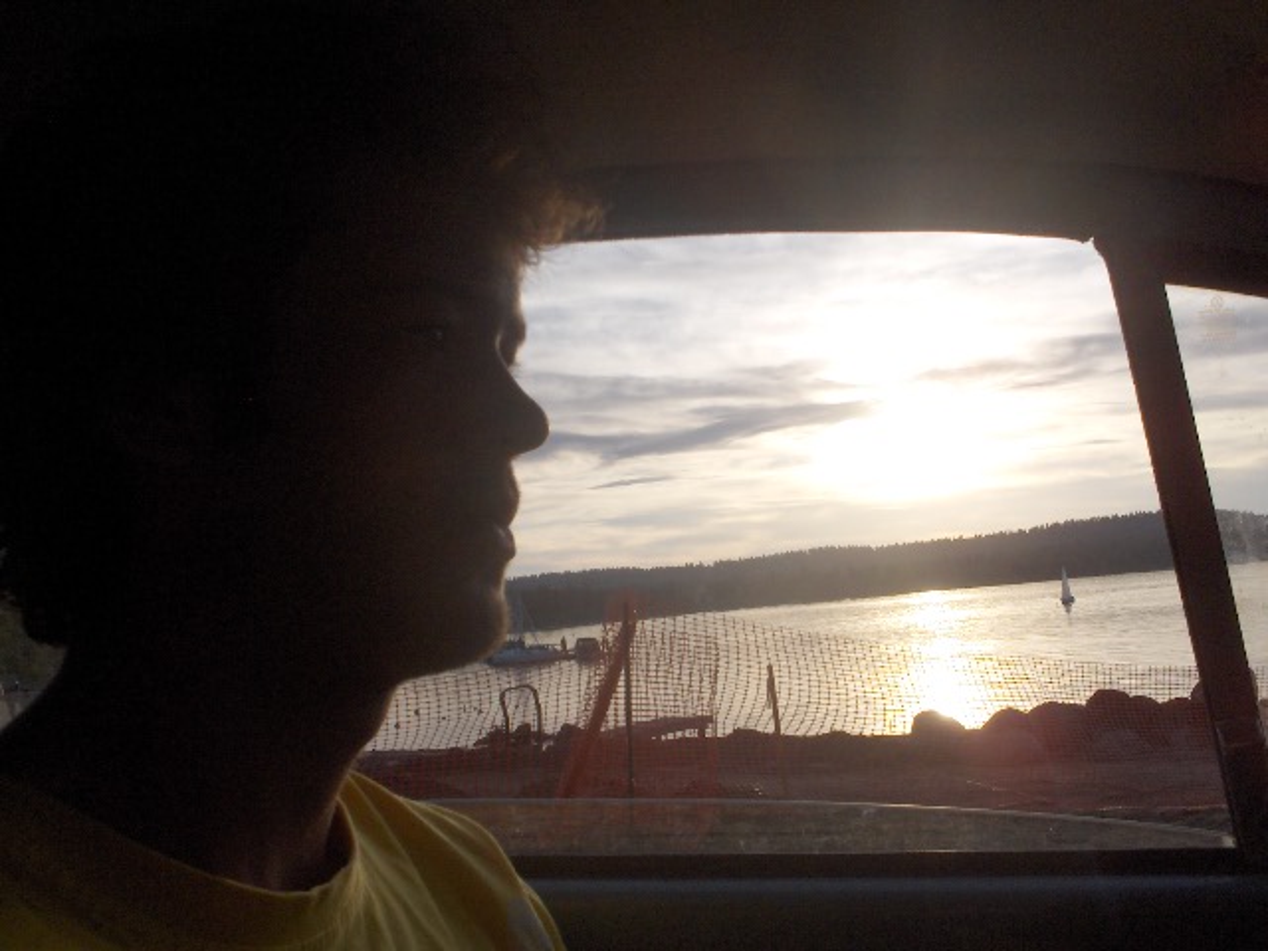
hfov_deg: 50.1
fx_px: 1355
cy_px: 476
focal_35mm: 37
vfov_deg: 38.7
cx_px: 634
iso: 100
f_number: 6.5
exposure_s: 1/529
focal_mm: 6.11
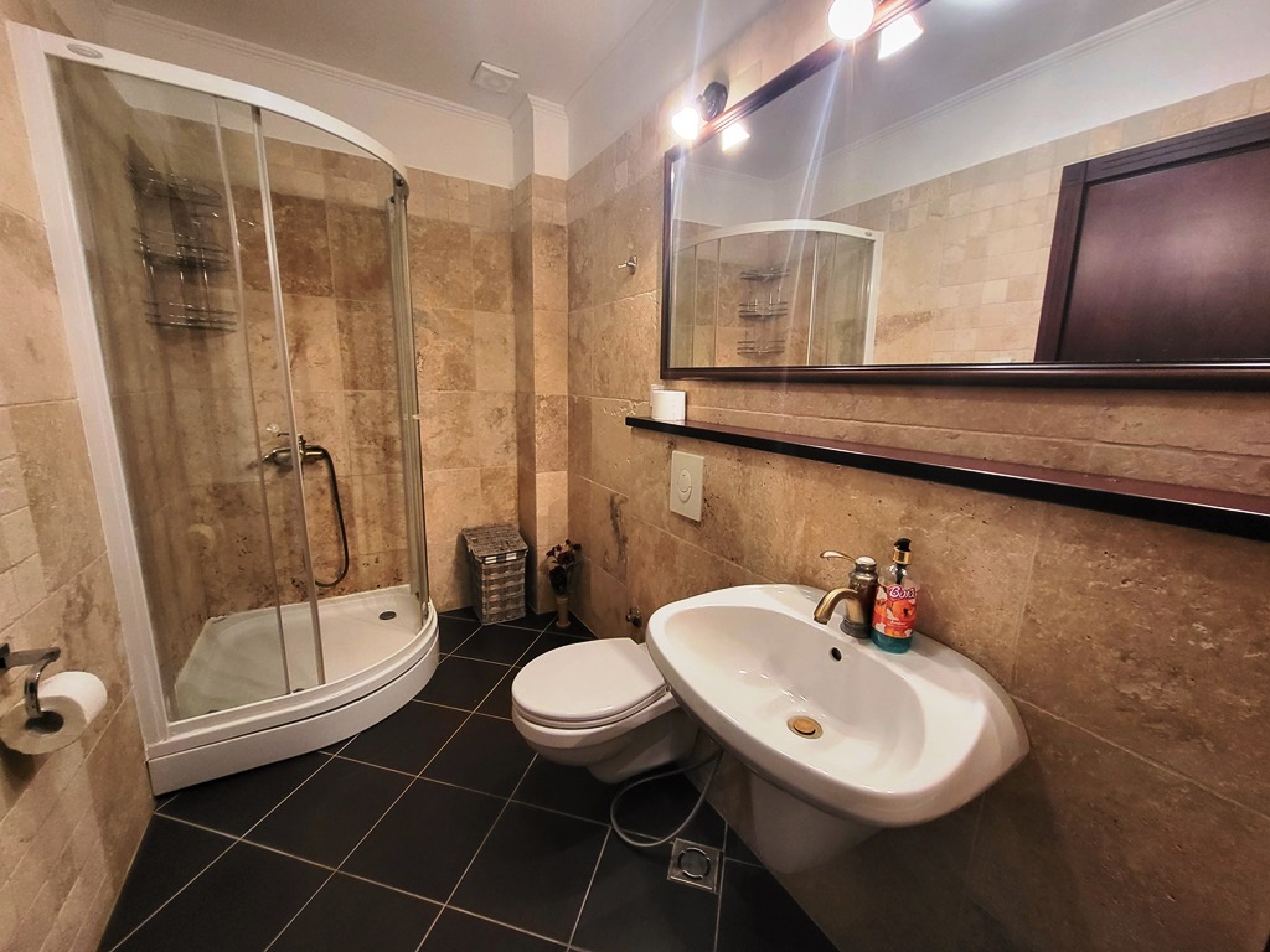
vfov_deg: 89.9
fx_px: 477
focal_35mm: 13
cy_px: 476
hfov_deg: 106.2
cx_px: 635
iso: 400
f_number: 2.2
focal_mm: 1.74
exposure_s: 1/33
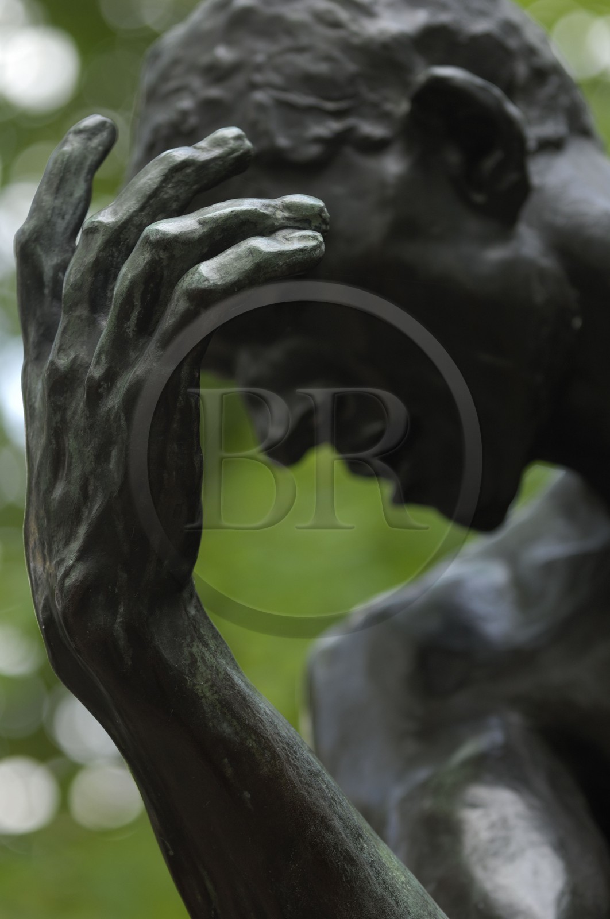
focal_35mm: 123
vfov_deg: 16.7
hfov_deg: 11.1
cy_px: 460
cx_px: 305
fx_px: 3136
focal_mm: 82
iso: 100
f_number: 2.8
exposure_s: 1/125
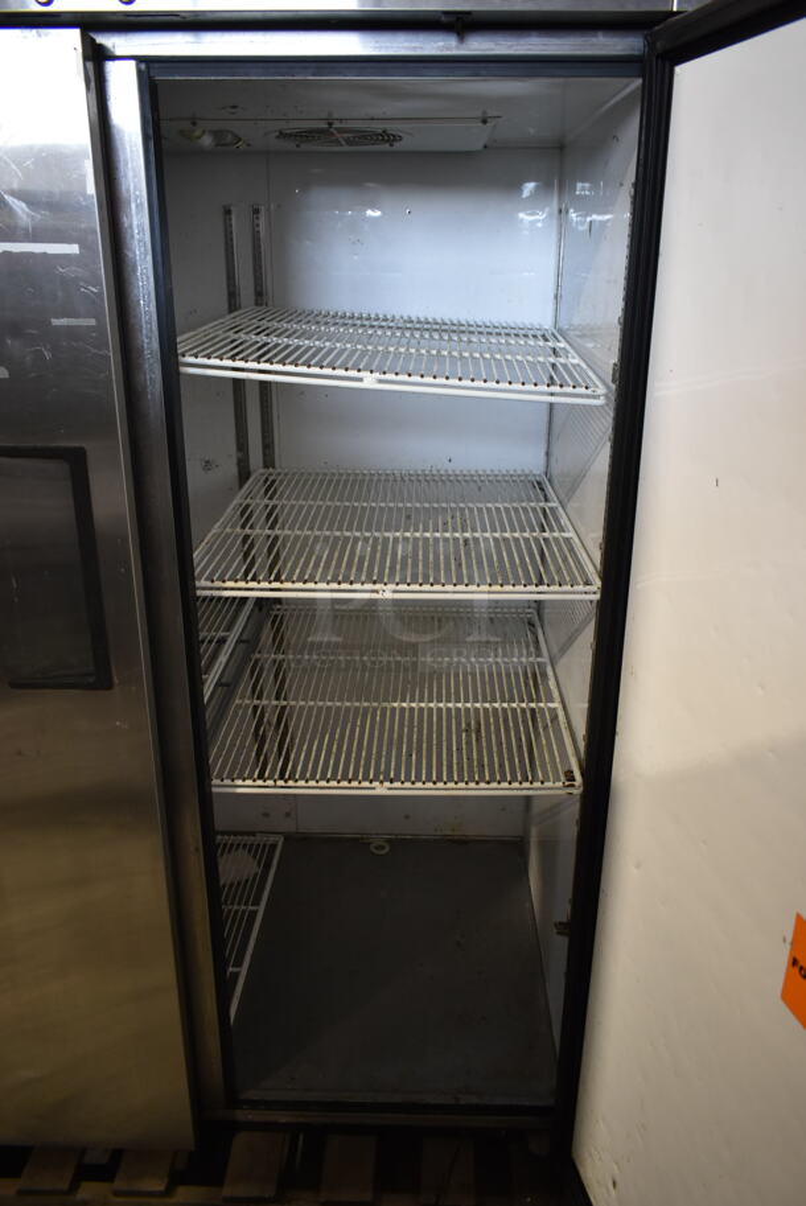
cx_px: 403
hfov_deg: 48.0
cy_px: 603
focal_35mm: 27
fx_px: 905
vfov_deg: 67.3
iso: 800
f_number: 3.5
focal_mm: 18
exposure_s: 1/30
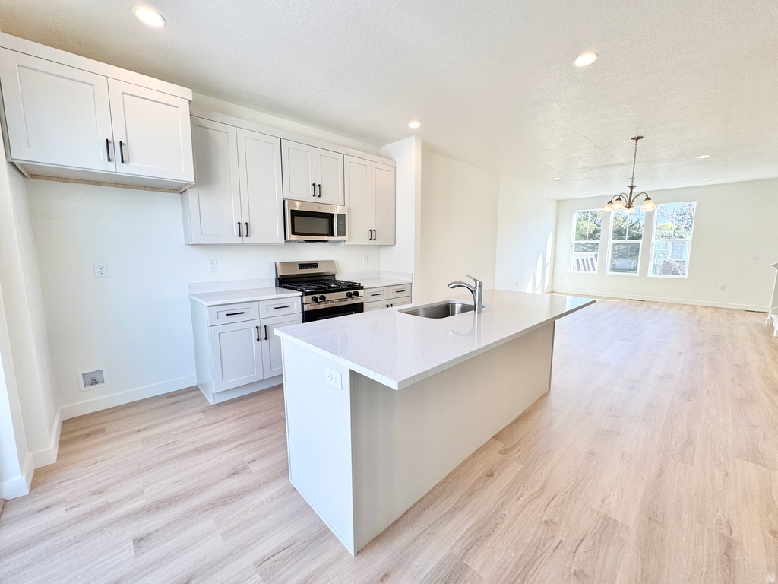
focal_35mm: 14
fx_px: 315
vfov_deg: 85.7
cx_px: 389
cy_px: 292
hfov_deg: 102.1
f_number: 2.2
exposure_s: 1/120
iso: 50
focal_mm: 2.22
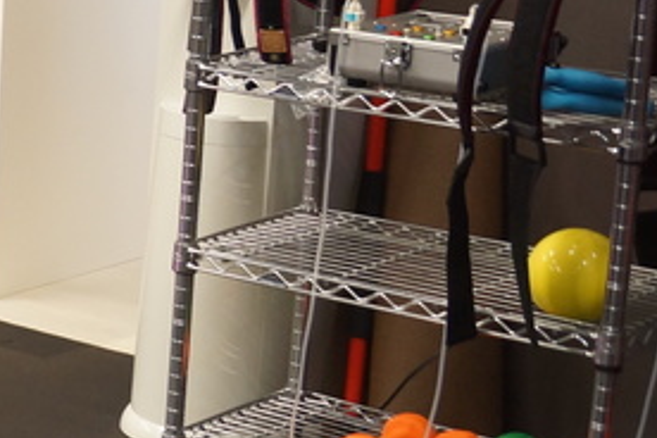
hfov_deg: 13.0
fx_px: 2281
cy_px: 134
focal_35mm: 125
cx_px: -862
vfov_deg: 11.0
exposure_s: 1/50
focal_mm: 18
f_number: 4
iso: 400
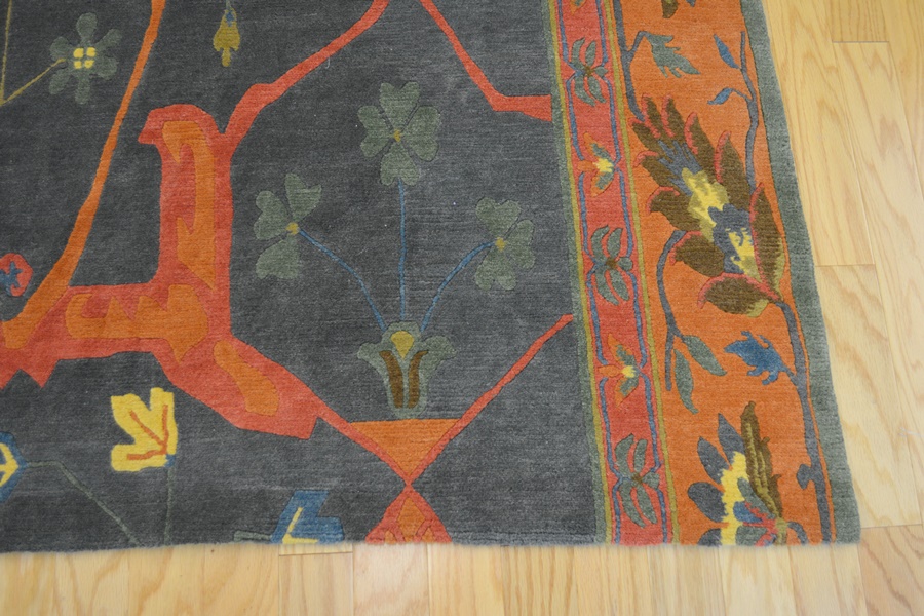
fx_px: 847
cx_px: 462
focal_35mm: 33
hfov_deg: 57.2
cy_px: 308
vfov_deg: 40.0
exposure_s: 1/60
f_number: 4
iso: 800
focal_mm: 22
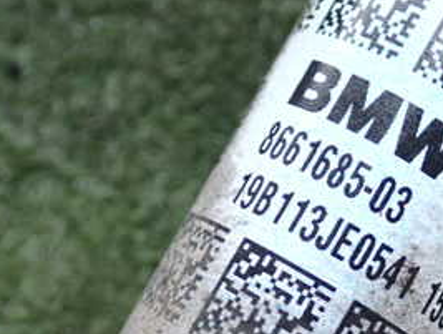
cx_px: 322
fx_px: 1179
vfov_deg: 16.0
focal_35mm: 92
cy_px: 236
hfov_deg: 21.1
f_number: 2.8
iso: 320
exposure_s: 1/40
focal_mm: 7.31
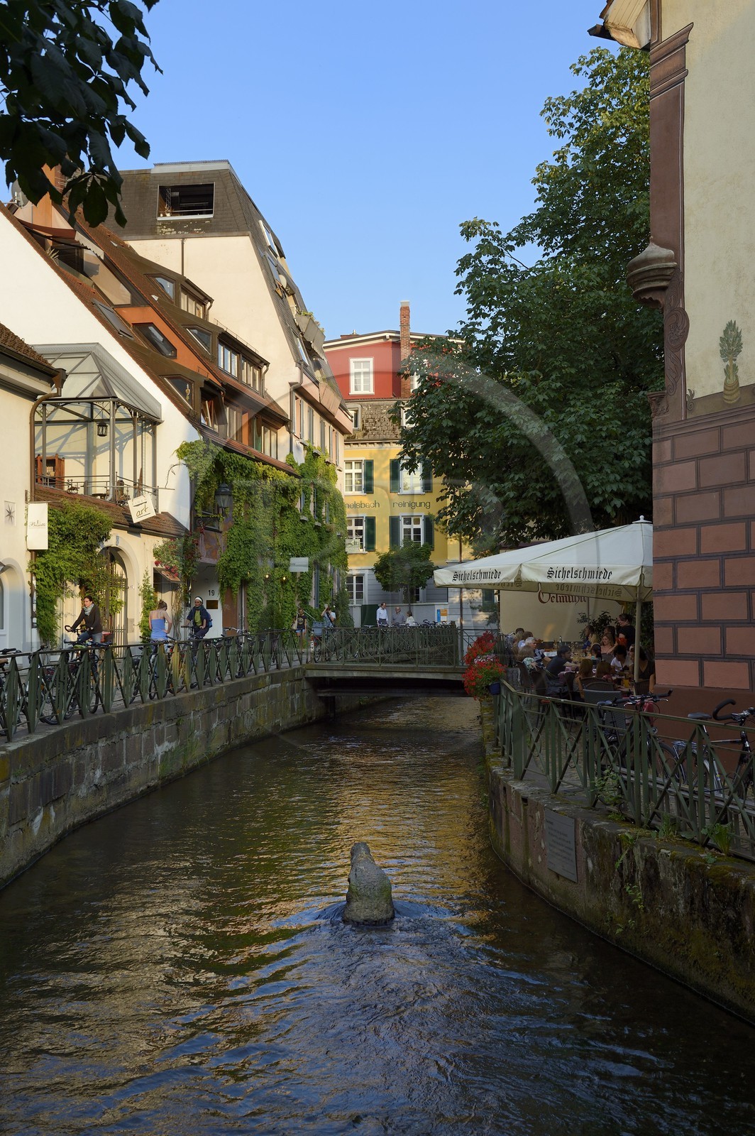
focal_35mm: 38
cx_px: 378
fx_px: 1197
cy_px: 568
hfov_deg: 35.0
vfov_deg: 50.7
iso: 200
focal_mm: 38
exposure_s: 1/160
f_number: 7.1
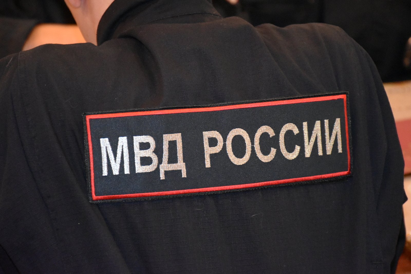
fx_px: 1627
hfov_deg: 14.4
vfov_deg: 9.6
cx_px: 206
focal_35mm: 142
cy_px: 137
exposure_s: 1/60
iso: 6400
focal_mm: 95
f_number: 5.3
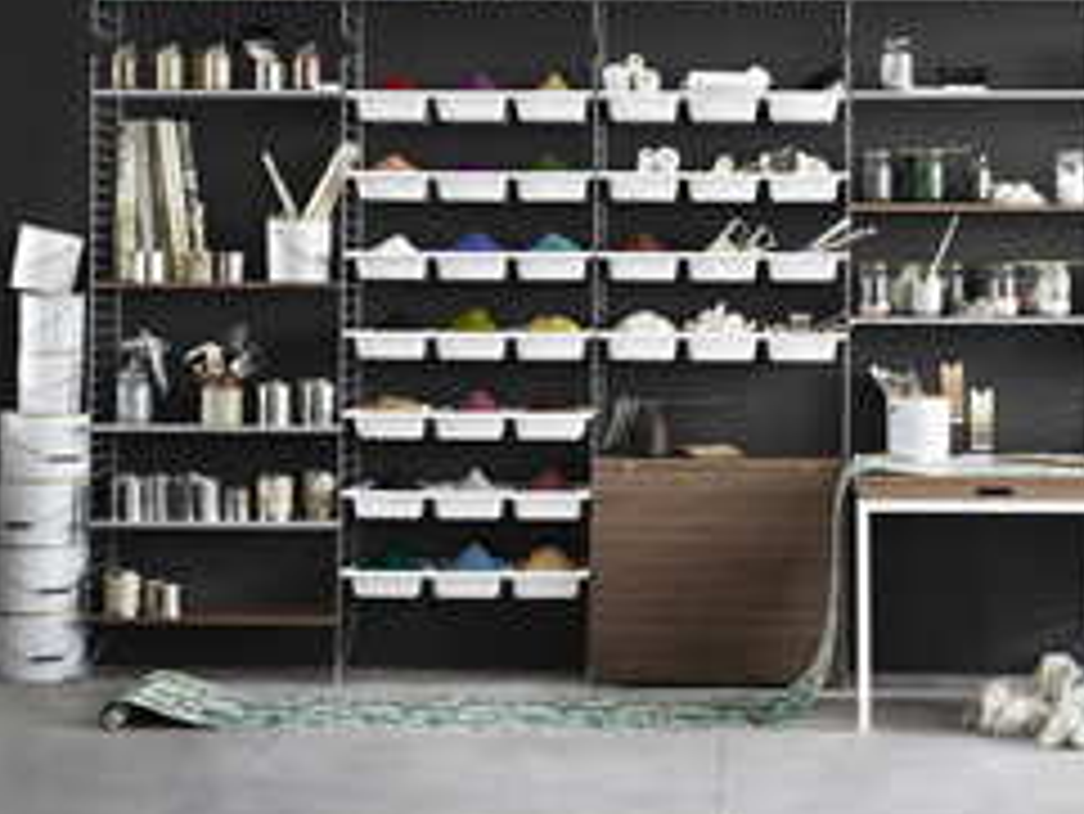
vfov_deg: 21.2
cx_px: 751
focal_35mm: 69
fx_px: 2162
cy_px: 256
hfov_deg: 27.9
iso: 100
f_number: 9
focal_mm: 60
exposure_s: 40
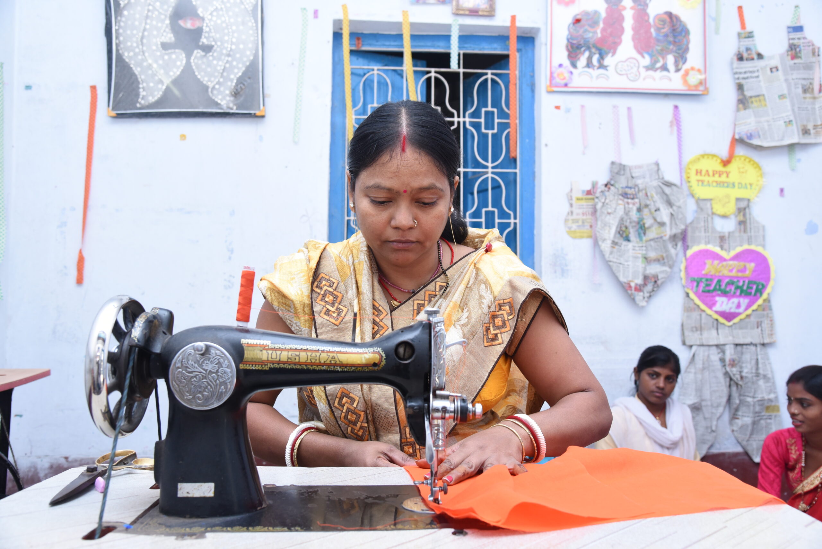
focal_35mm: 32
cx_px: 411
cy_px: 274
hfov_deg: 58.7
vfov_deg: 41.2
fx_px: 731
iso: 1250
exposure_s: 1/160
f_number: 6.3
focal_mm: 32
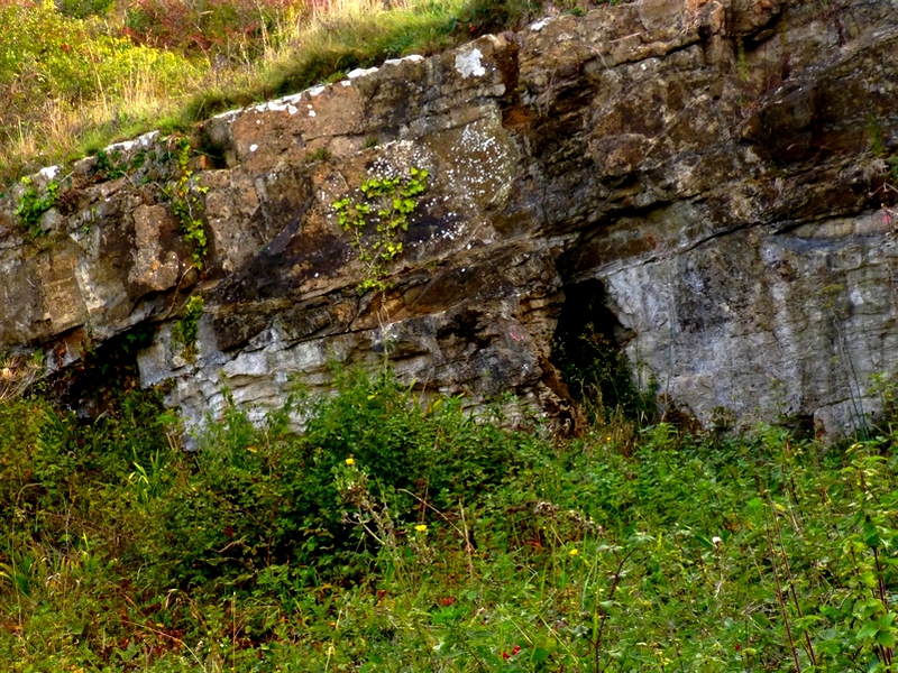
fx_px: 1375
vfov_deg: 27.5
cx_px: 449
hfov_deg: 36.2
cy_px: 336
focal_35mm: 53
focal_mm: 9.4
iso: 125
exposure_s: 1/60
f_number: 6.3
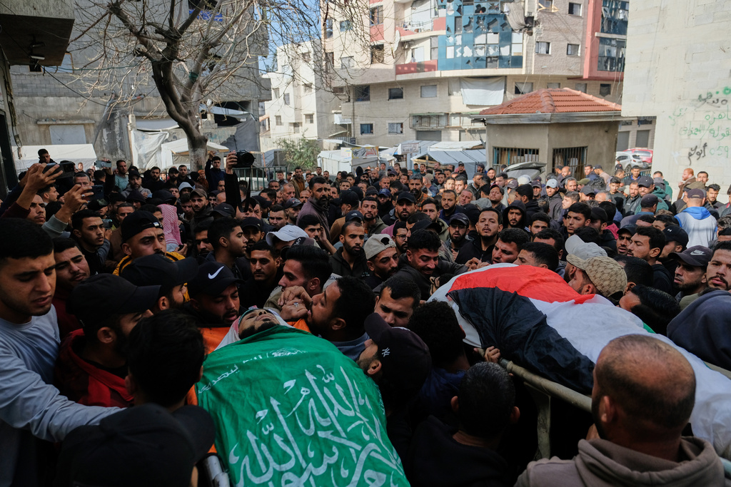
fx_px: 508
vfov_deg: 51.3
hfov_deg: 71.5
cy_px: 244
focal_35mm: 25
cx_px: 366
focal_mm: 16.5
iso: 400
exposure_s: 1/4000
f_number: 2.8
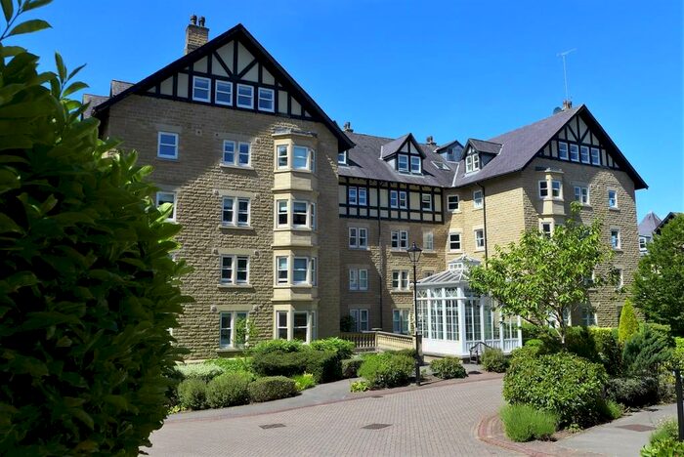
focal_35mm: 28
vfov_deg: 46.5
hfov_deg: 65.4
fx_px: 532
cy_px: 228
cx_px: 342
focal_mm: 5.5
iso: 80
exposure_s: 1/1000
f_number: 2.8
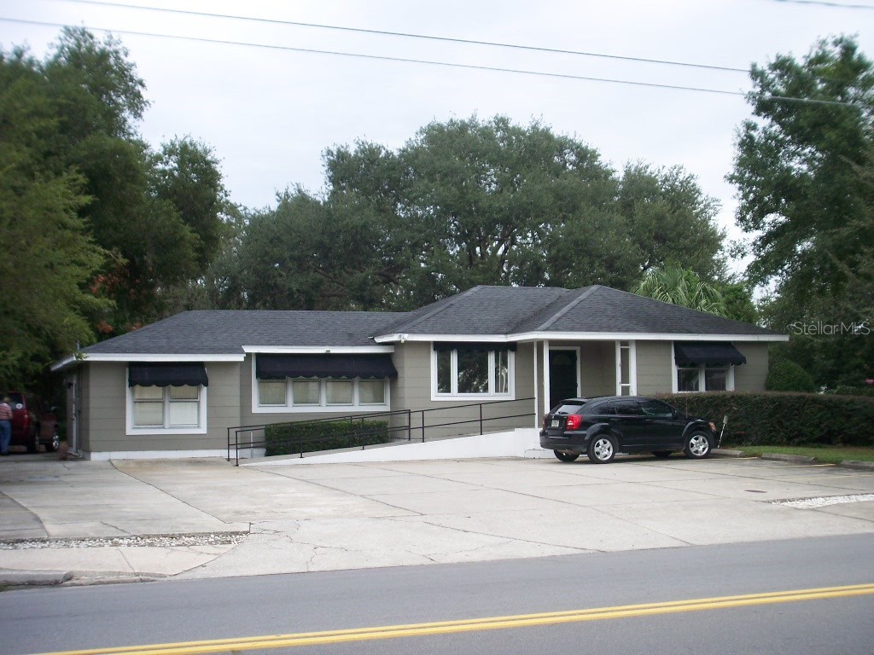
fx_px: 1187
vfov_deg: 30.9
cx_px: 437
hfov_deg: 40.4
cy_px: 328
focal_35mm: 47
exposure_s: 1/160
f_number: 3.9
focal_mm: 7.8
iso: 64
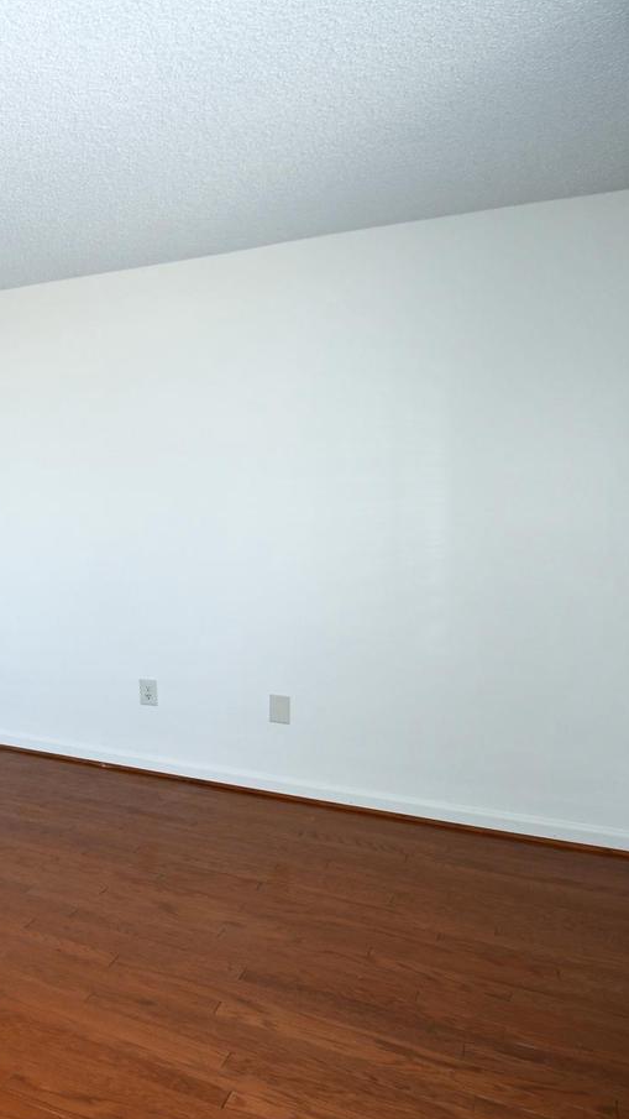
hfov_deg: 29.8
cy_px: 576
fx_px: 890
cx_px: -217
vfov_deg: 64.3
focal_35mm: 30
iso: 280
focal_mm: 12
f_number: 4
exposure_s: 1/60
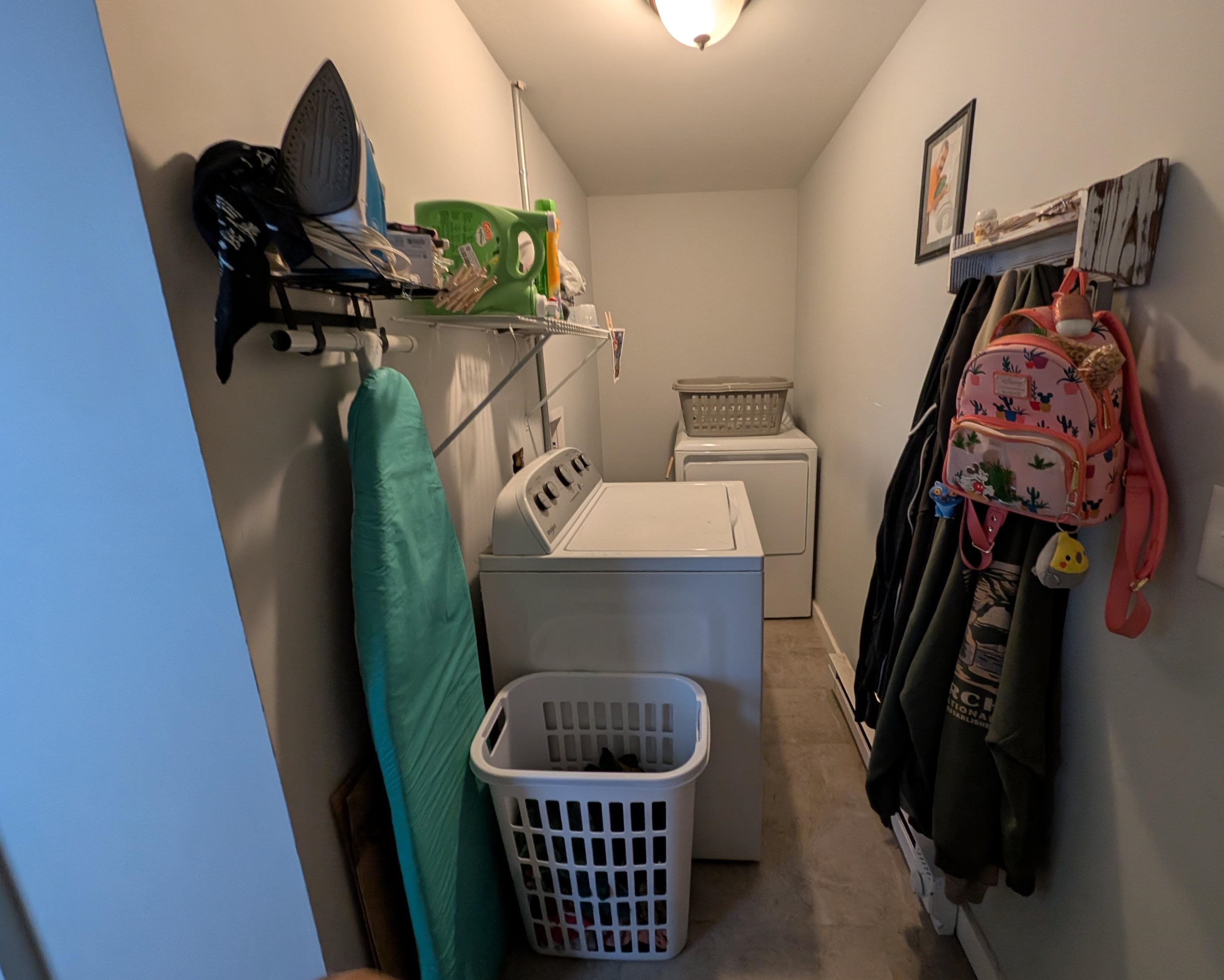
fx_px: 471
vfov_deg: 92.2
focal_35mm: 13
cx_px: 671
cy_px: 473
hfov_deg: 104.5
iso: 122
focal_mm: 2.02
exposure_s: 1/23.8
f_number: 1.7
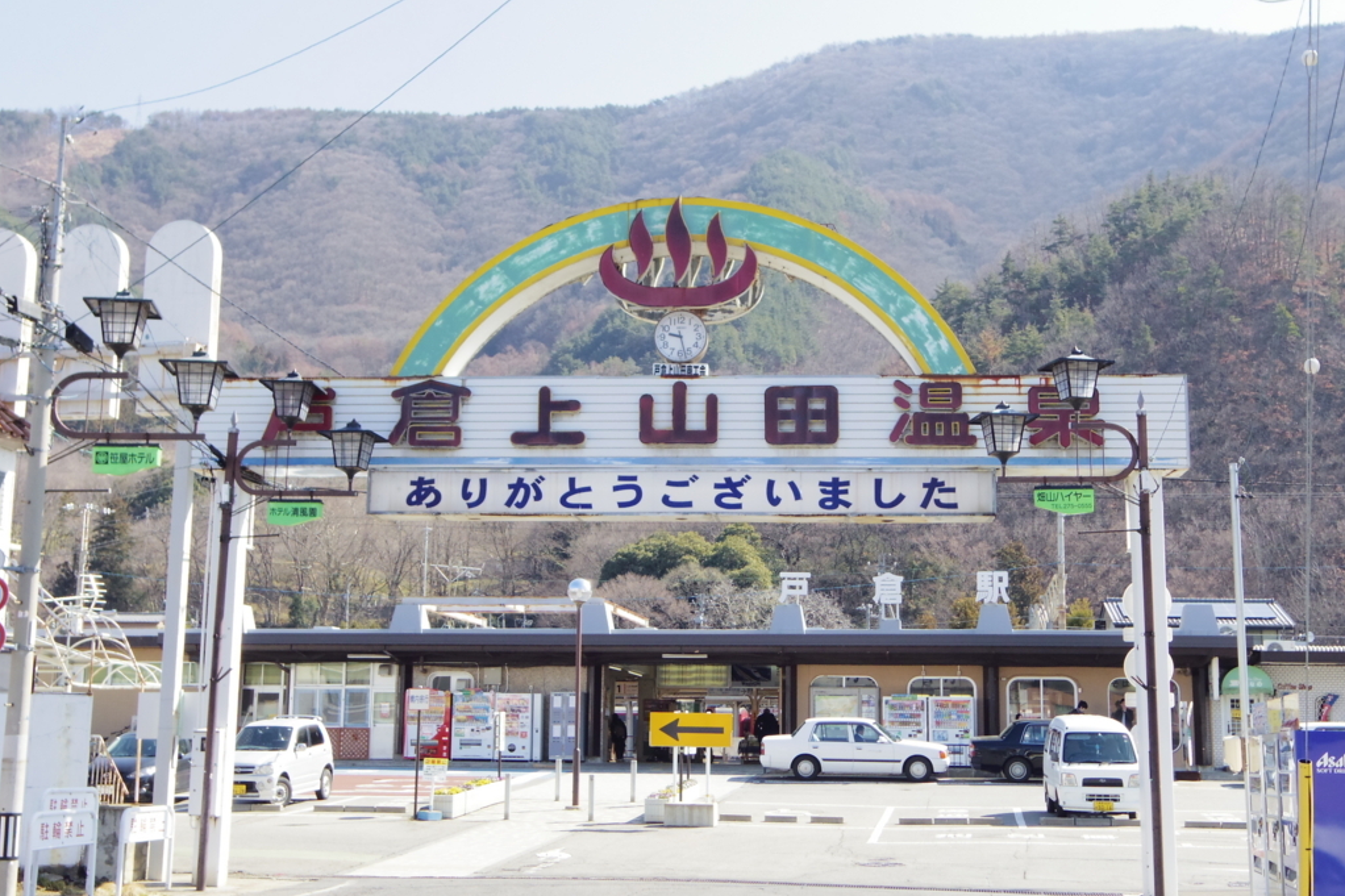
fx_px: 1830
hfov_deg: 40.3
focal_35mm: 49
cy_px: 433
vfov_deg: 27.5
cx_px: 672
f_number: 3.2
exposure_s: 1/800
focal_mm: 8.5
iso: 250
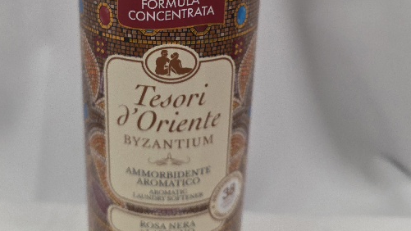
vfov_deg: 28.9
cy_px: 38
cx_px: 169
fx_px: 436
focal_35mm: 40
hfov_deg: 50.2
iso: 400
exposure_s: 1/101
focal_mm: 6.3
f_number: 1.7
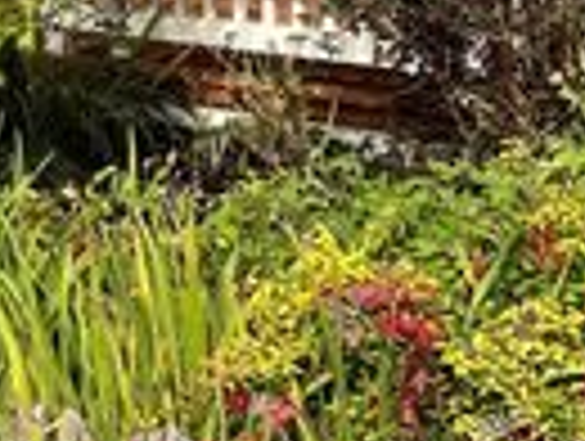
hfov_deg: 18.6
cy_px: -227
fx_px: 1693
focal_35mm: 100
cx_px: -104
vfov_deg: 13.9
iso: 50
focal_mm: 5.7
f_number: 1.5
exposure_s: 1/2841
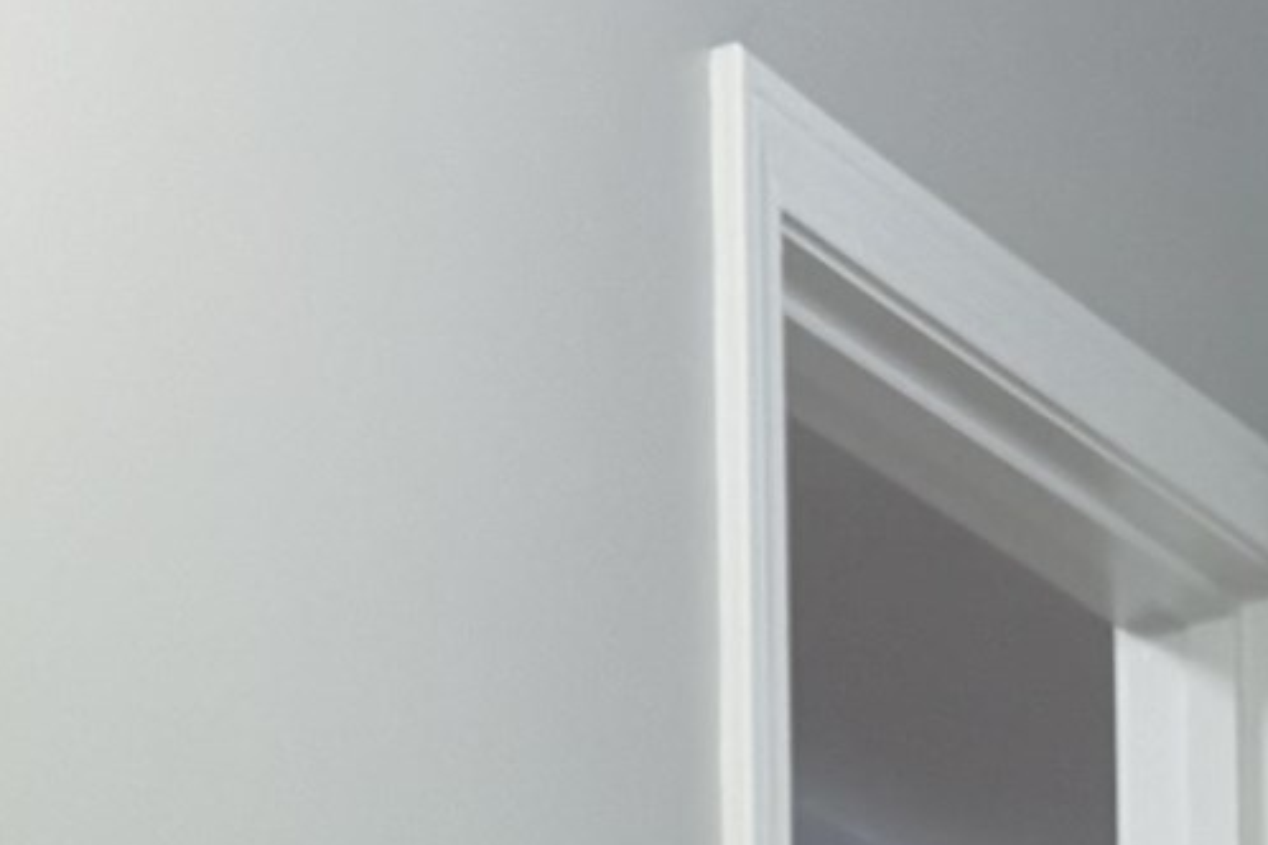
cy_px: 2311
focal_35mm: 154
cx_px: -214
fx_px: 5424
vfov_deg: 8.0
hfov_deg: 13.0
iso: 50
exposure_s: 1/121
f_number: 1.78
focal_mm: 6.76
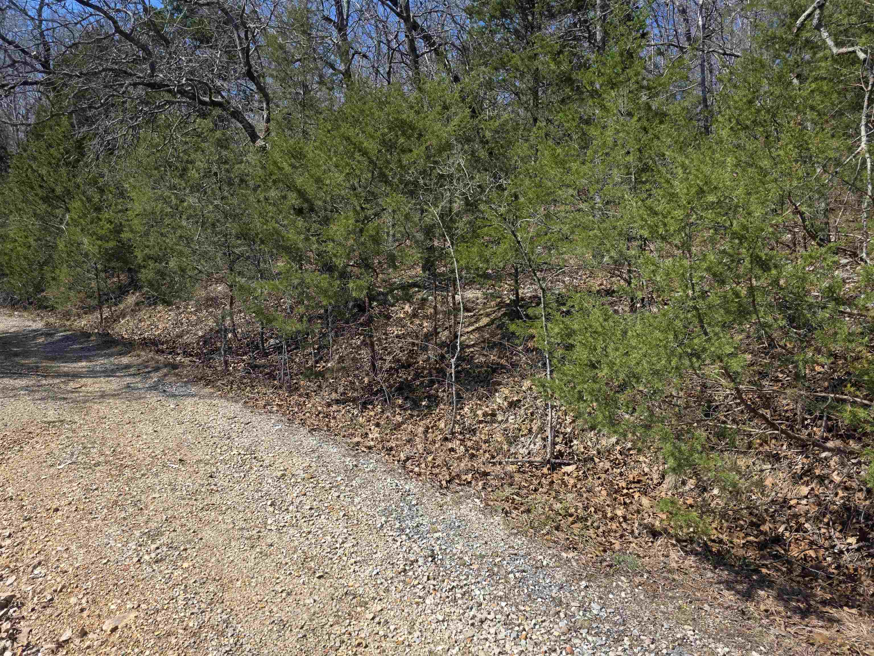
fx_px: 581
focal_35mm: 23
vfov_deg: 58.9
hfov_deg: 73.9
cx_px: 437
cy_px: 328
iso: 80
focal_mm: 6.3
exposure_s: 1/3559
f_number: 1.7
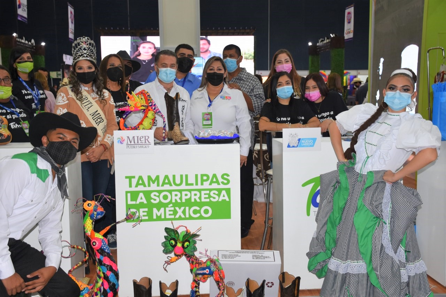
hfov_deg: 47.9
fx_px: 502
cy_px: 148
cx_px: 223
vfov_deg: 33.0
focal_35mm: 40
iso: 500
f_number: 4
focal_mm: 27
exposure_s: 1/60
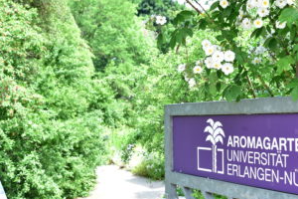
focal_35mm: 56
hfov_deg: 35.5
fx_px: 464
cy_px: 102
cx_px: 185
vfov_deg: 24.2
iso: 200
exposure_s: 1/125
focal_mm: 35
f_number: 5.6
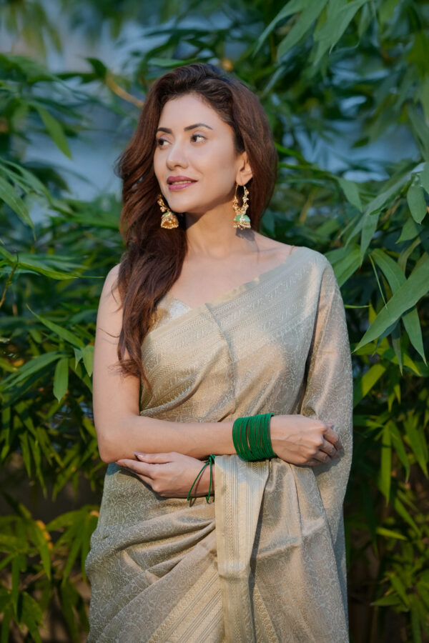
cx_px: 214
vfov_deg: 23.9
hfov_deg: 16.1
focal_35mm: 85
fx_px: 1519
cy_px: 322
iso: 800
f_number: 2.2
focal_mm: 85
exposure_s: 1/640
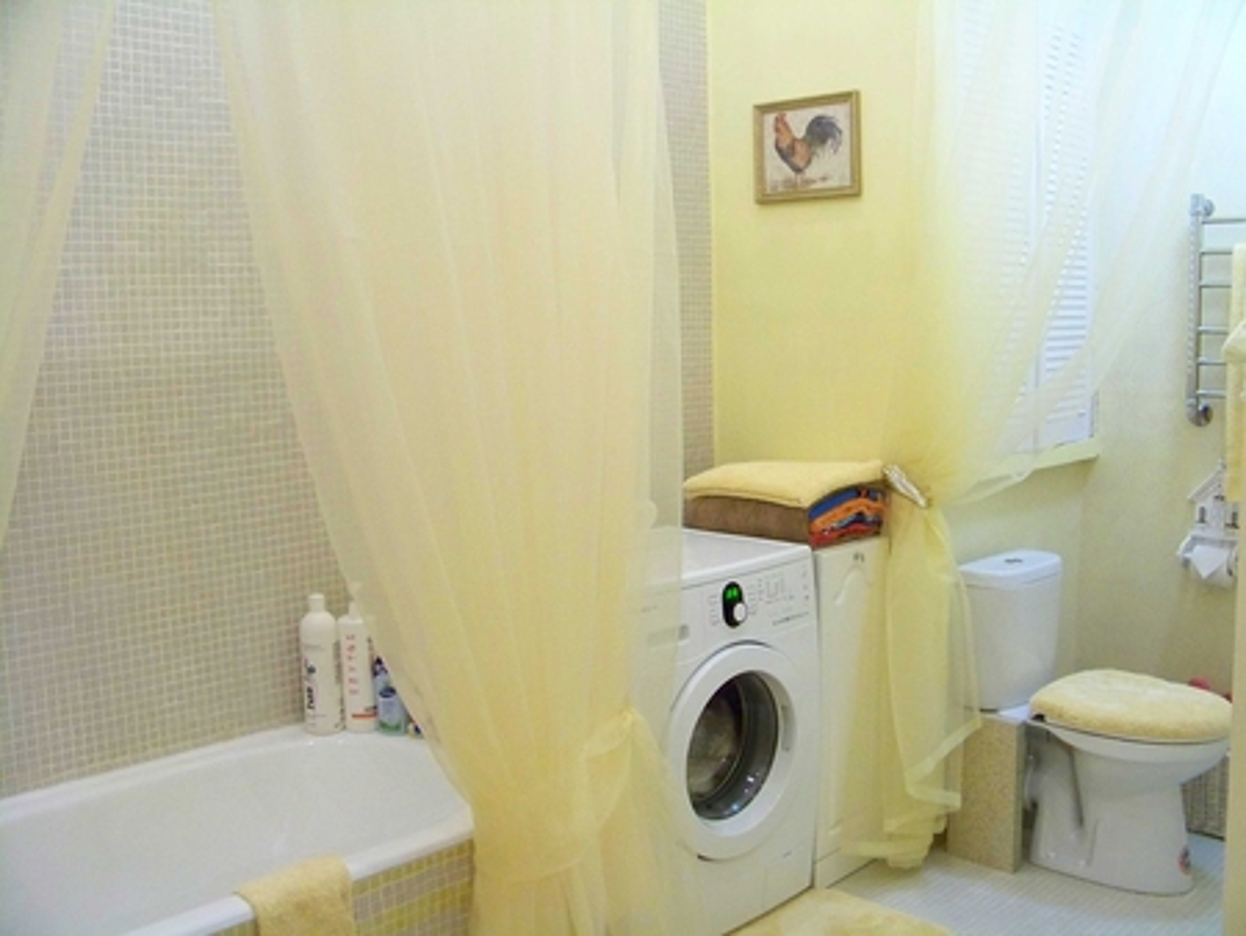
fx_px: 1297
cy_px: 468
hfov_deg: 51.3
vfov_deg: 39.7
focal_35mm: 36
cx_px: 623
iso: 400
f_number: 4
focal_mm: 5.85
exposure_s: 1/15
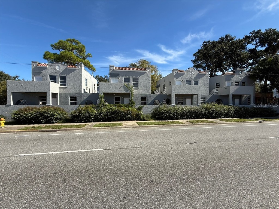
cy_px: 104
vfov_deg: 85.7
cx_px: 140
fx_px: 113
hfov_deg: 102.1
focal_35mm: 14
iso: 50
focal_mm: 2.22
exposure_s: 1/1534
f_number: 2.2
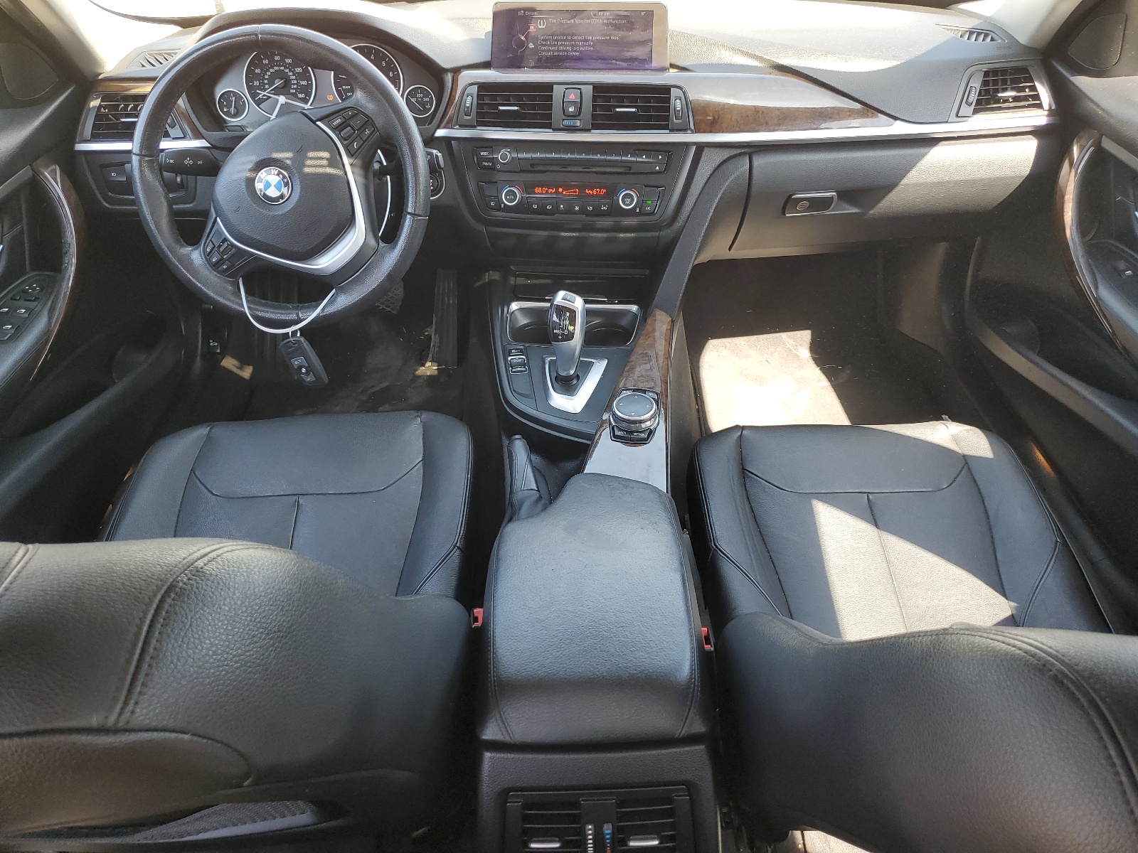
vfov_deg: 53.1
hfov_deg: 67.3
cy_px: 426
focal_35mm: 26
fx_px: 855
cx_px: 569
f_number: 1.5
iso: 57
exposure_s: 1/120
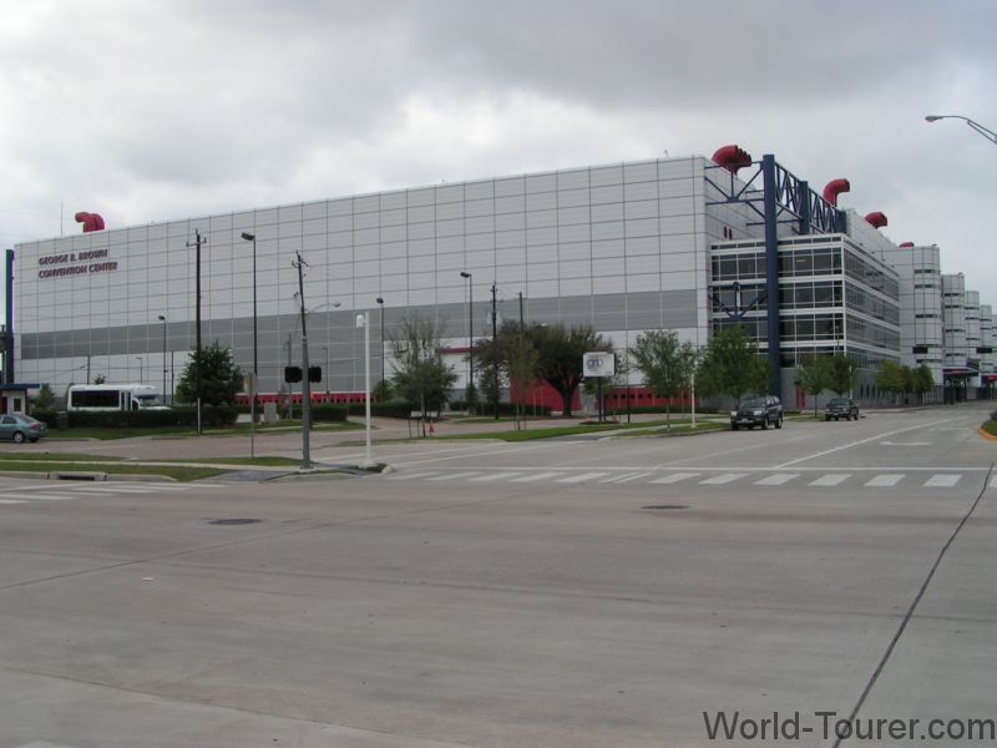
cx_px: 498
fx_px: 1094
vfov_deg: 37.7
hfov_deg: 49.0
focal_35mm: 38
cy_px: 374
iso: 50
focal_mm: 5.8
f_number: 5.6
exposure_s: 1/400
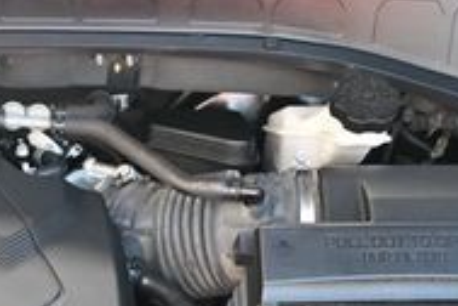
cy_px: 435
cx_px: -15
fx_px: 1457
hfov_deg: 17.4
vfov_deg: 11.5
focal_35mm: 115
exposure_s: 1/125
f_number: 4
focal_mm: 22.5
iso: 720
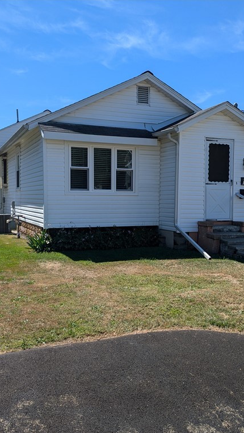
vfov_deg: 56.6
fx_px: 402
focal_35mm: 35
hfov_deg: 33.7
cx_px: 136
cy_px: 216
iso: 45
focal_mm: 6.81
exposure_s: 1/1887
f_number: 1.85
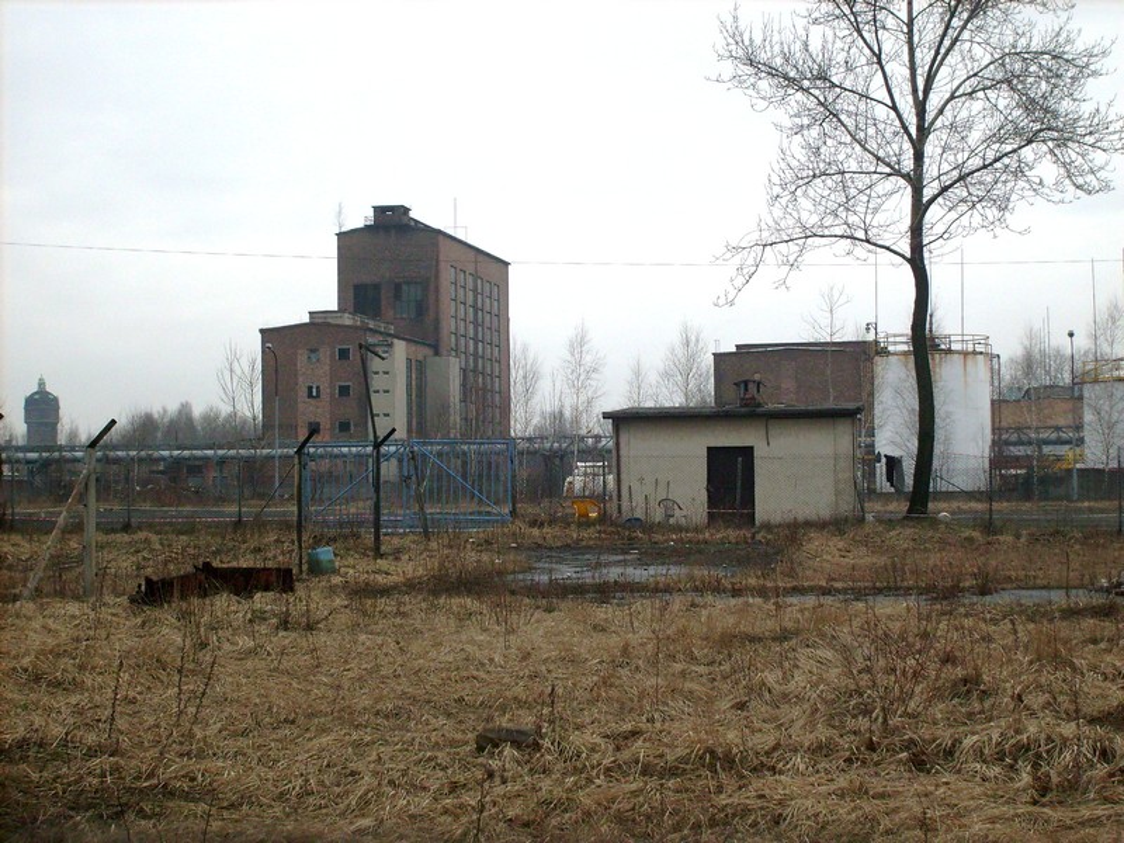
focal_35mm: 72
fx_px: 2338
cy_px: 422
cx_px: 562
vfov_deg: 20.4
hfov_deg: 27.0
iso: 80
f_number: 3.9
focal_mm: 12
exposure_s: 1/90
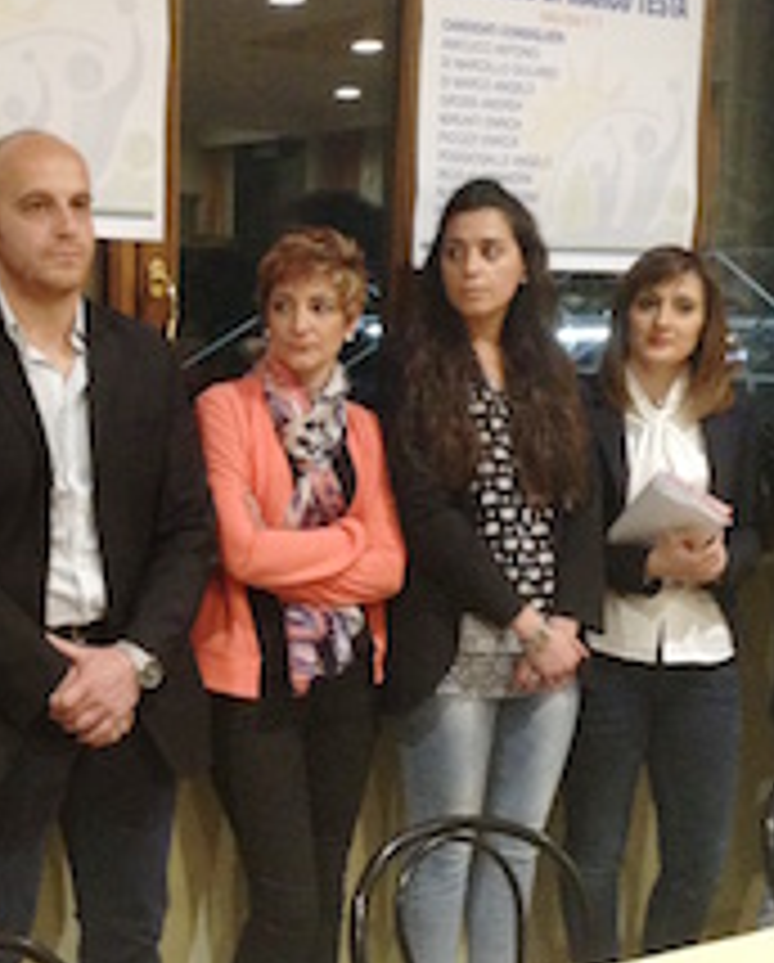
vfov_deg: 31.4
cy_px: 502
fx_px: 1713
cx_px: 216
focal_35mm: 60
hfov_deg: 25.2
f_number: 2.4
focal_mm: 3.3
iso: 200
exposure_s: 1/24
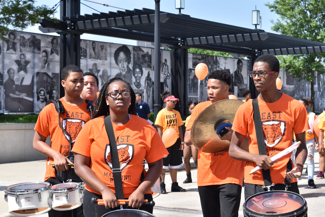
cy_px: 108
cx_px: 162
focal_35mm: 82
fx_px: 745
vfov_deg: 16.6
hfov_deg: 24.6
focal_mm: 55
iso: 200
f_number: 10
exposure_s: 1/400
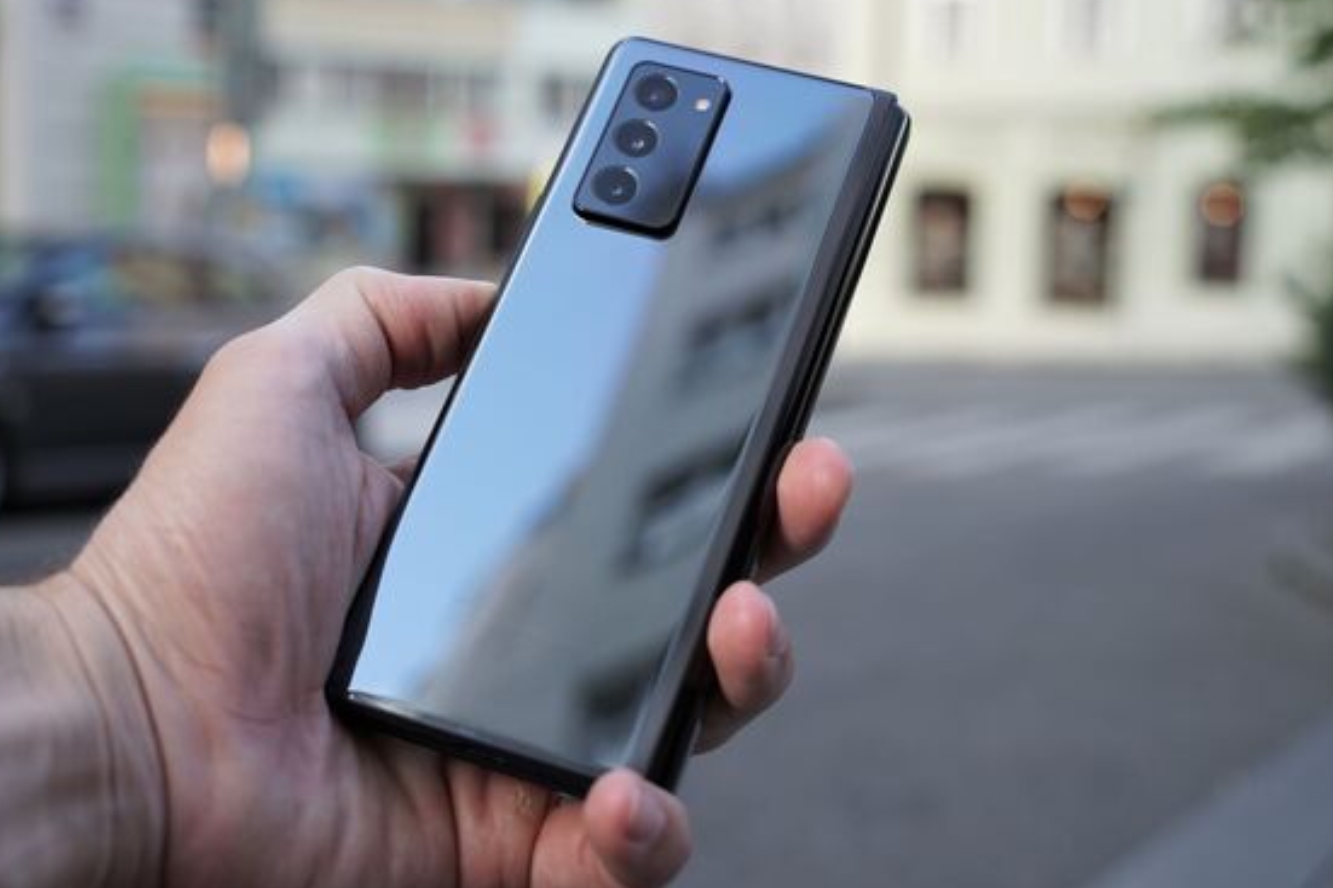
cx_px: 598
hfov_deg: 49.5
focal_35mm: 39
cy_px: 459
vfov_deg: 34.2
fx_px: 1444
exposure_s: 1/50
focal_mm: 35
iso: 100
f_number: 4
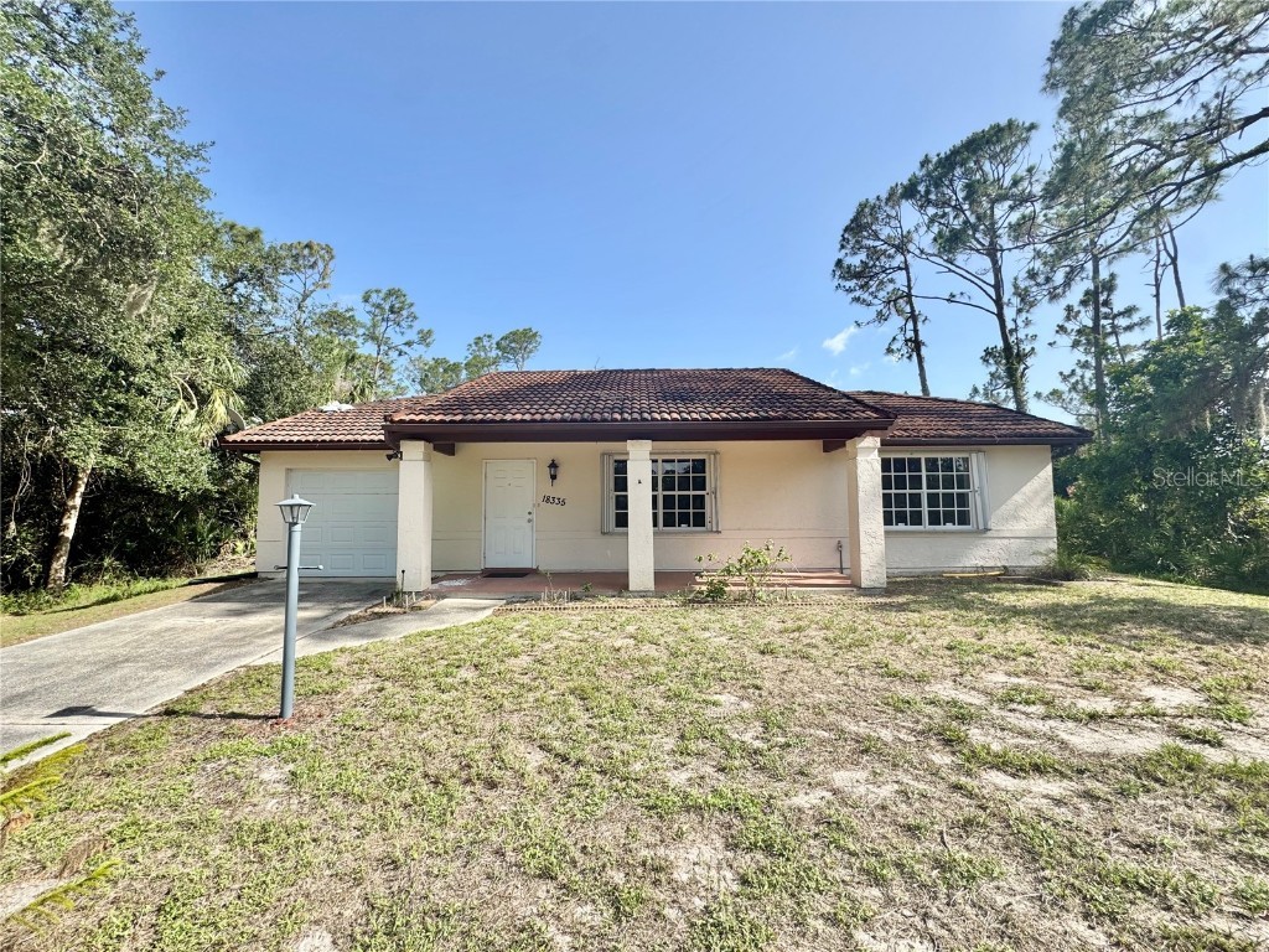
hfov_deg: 102.1
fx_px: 513
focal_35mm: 14
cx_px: 634
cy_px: 476
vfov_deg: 85.7
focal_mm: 2.22
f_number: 2.2
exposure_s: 1/1160
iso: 50
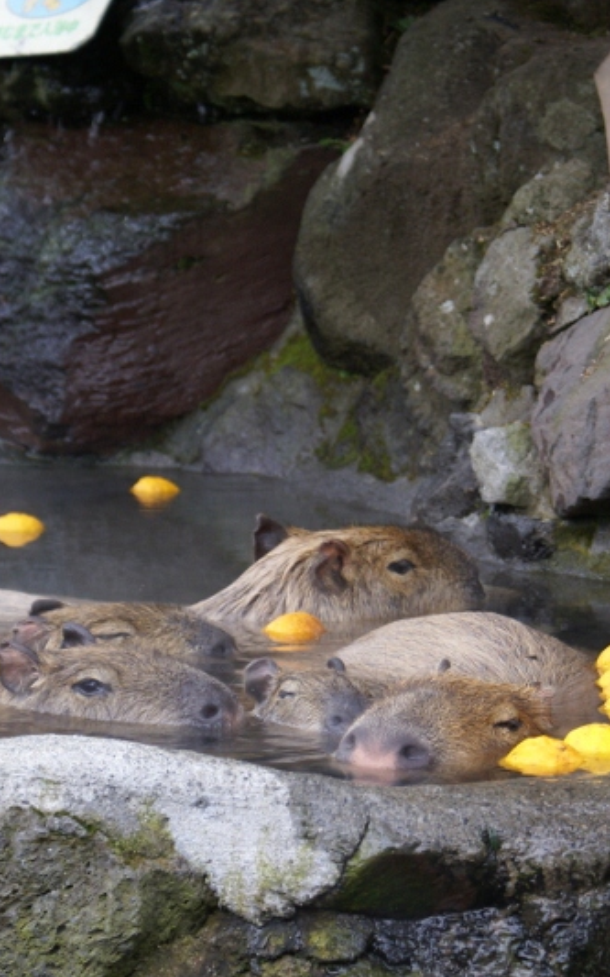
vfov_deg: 15.1
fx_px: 3672
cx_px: 405
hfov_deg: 9.5
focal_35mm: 138
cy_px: 489
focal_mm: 60
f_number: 5.6
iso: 250
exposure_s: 1/125
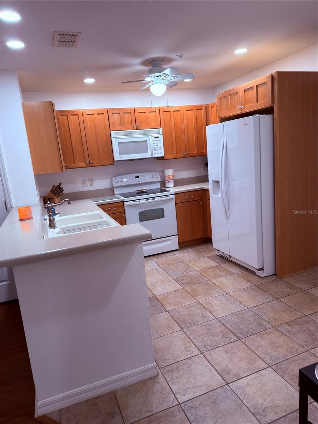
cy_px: 212
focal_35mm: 24
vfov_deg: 71.6
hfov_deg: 56.8
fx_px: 294
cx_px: 159
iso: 200
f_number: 1.78
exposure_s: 1/157
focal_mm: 6.76
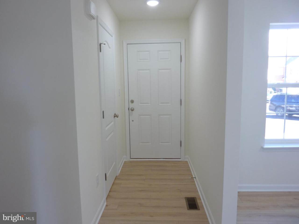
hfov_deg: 69.4
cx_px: 150
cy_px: 112
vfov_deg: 54.9
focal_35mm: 25
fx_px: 216
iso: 80
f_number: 3.3
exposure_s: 1/15
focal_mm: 4.1
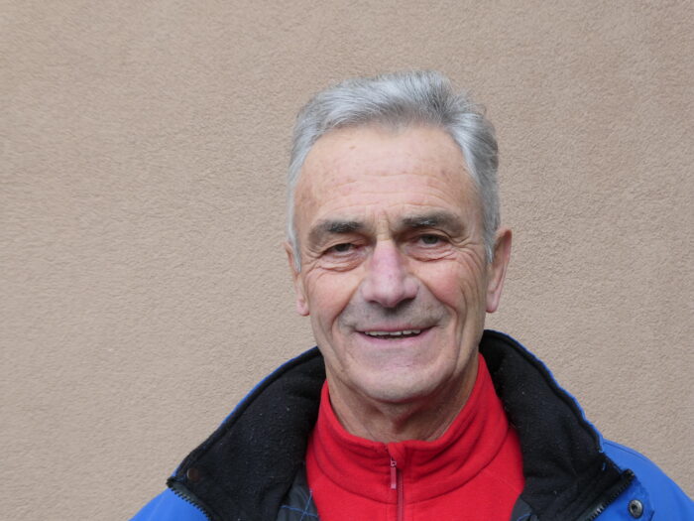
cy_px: 260
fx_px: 1403
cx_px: 347
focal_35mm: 70
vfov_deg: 21.0
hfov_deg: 27.8
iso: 80
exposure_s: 1/100
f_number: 4.5
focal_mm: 12.5
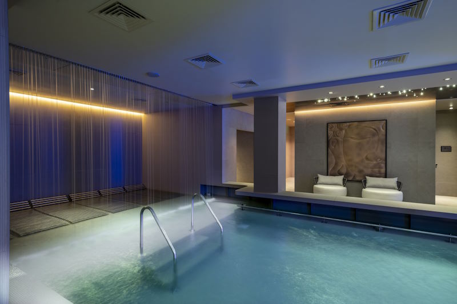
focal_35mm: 19
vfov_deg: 64.5
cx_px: 228
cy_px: 152
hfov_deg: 86.9
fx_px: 241
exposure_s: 1/2
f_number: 8
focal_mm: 19
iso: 800
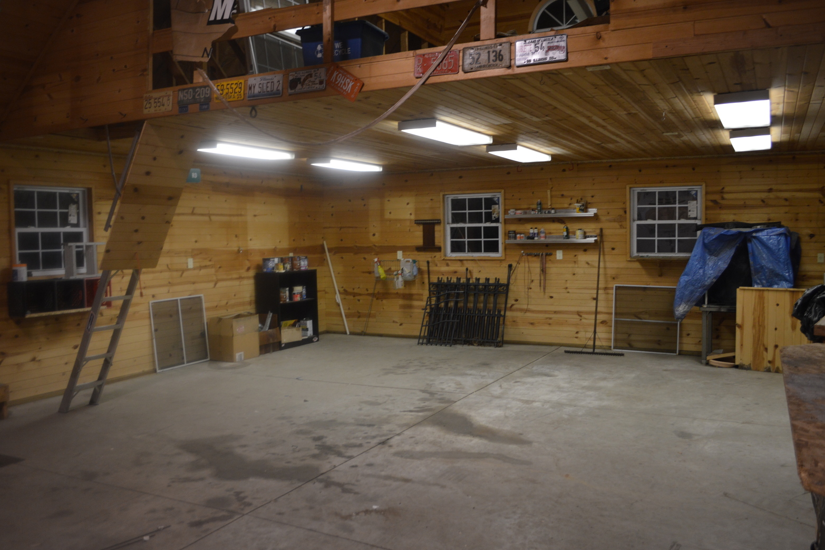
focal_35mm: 28
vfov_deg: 46.4
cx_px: 424
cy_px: 273
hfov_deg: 65.5
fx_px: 642
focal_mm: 18
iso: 450
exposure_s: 1/60
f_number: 3.5
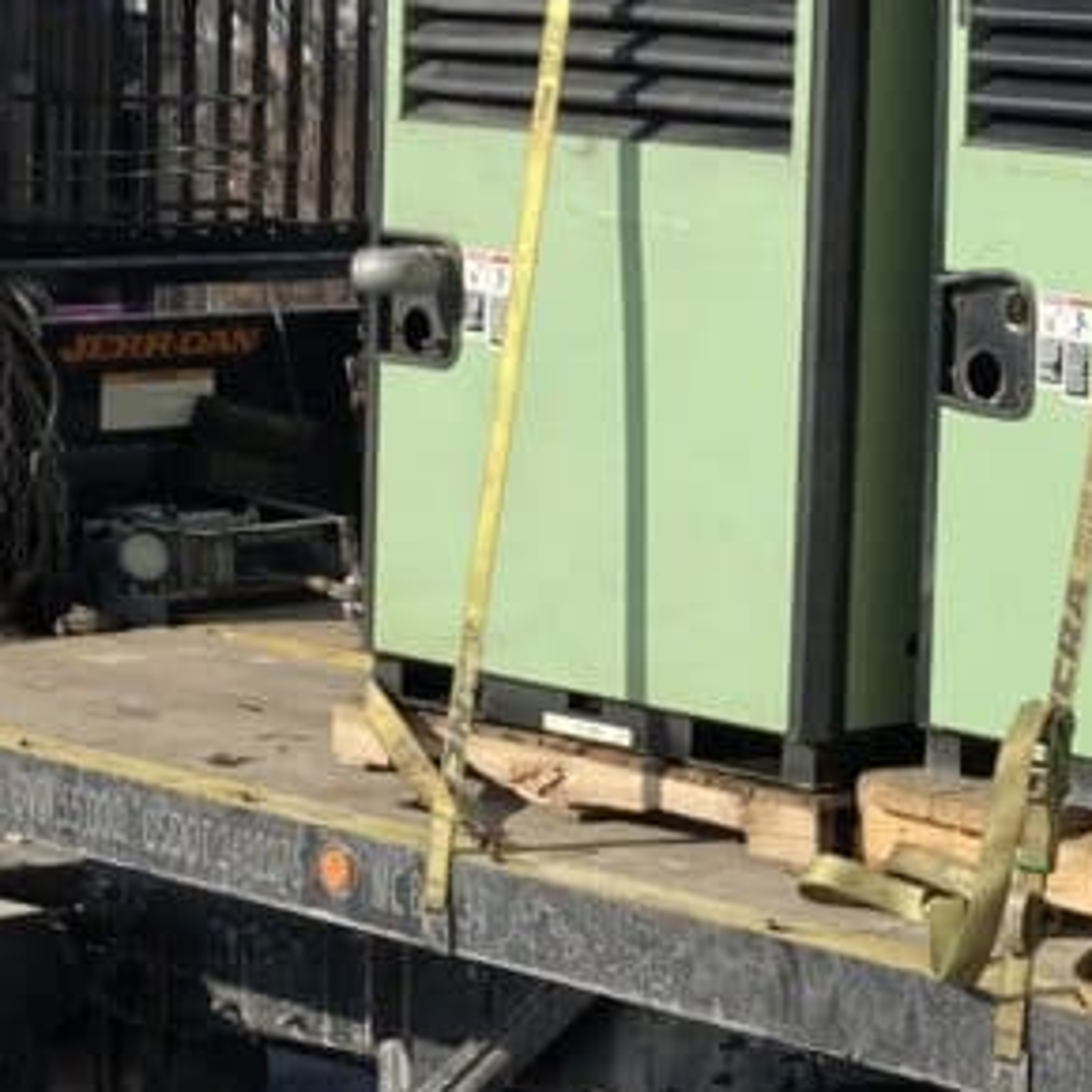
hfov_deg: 13.8
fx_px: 4390
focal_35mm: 123
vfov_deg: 14.2
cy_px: 377
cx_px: 1292
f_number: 1.8
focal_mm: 3.99
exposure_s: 1/1736
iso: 20
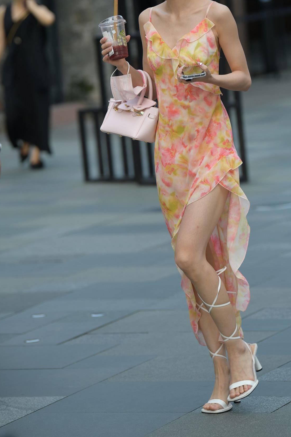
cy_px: 156
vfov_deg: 9.8
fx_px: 2534
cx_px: 168
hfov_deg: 6.6
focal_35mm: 209
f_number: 3.2
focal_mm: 140
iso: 250
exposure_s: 1/640
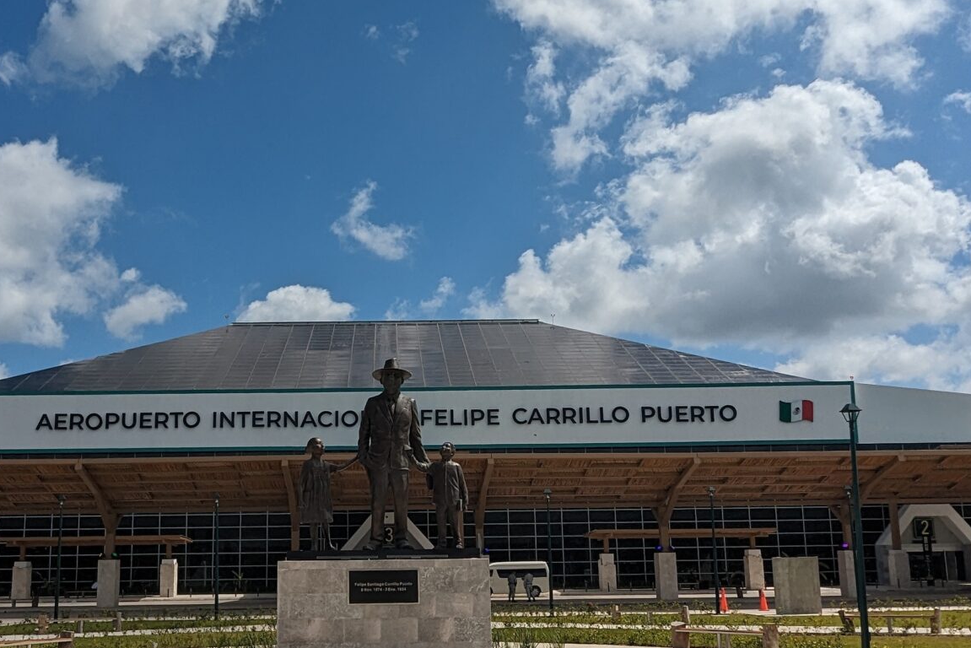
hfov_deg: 51.6
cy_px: 391
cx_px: 395
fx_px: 998
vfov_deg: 35.8
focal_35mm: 37
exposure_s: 1/3322
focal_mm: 2.35
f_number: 2.2
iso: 34
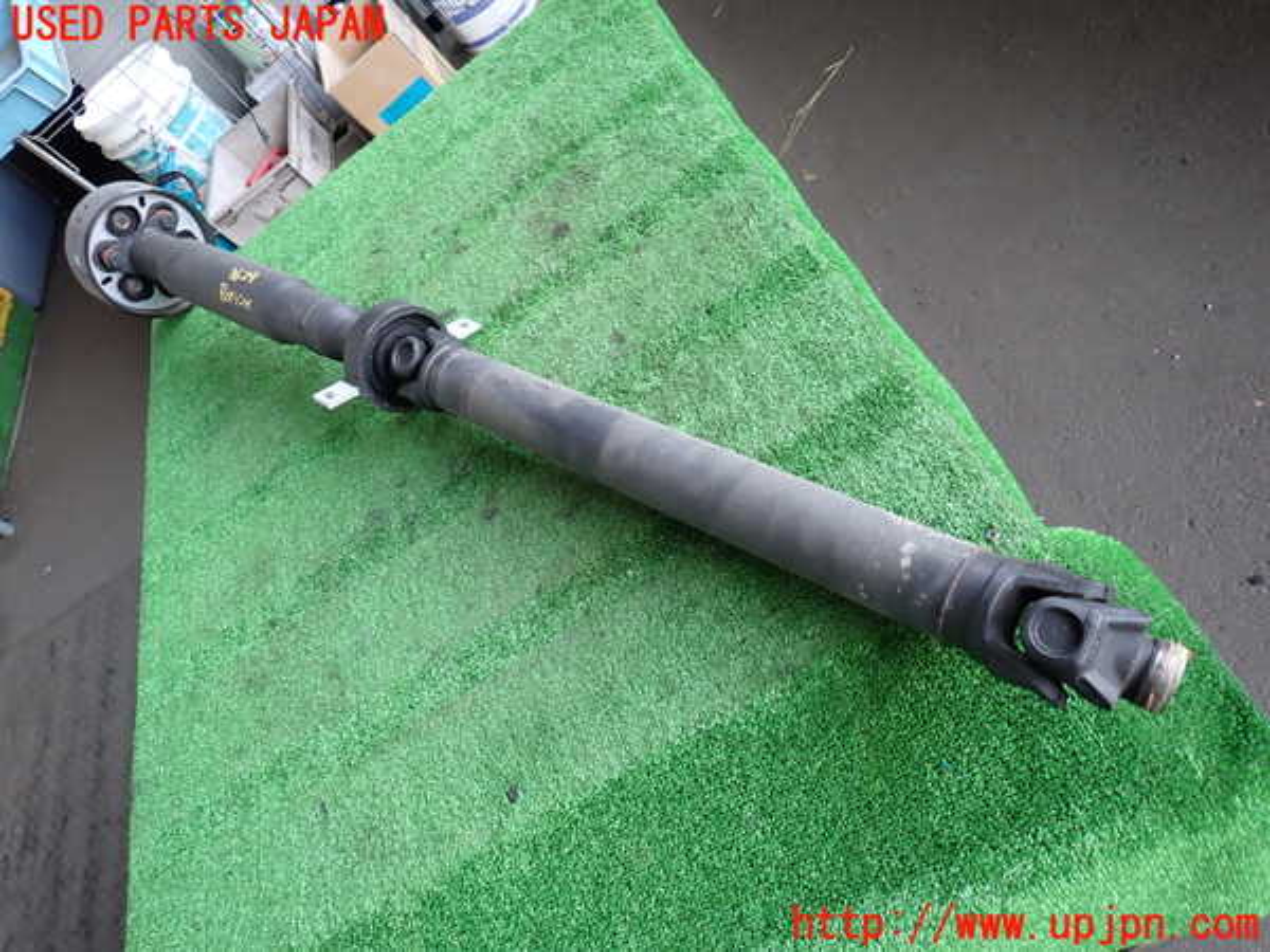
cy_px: 476
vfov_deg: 54.9
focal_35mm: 25
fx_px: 917
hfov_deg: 69.4
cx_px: 635
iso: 160
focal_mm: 4.5
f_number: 2
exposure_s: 1/60
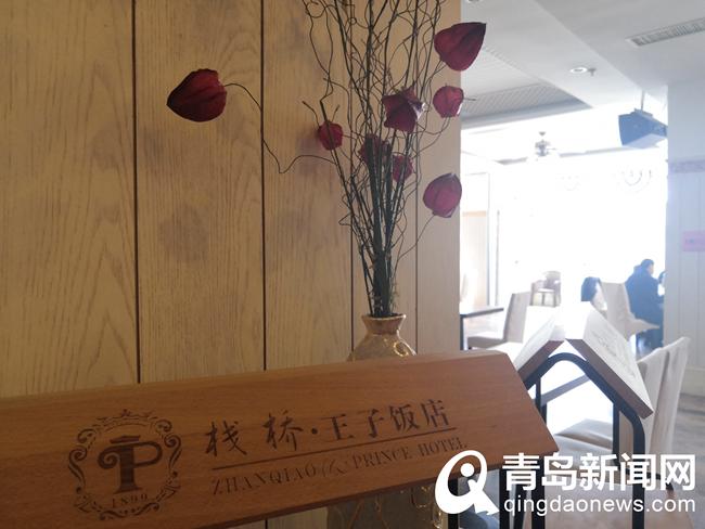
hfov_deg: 65.3
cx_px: 352
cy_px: 264
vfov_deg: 51.4
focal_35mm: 27
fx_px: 550
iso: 250
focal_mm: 3.95
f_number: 1.8
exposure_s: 1/50
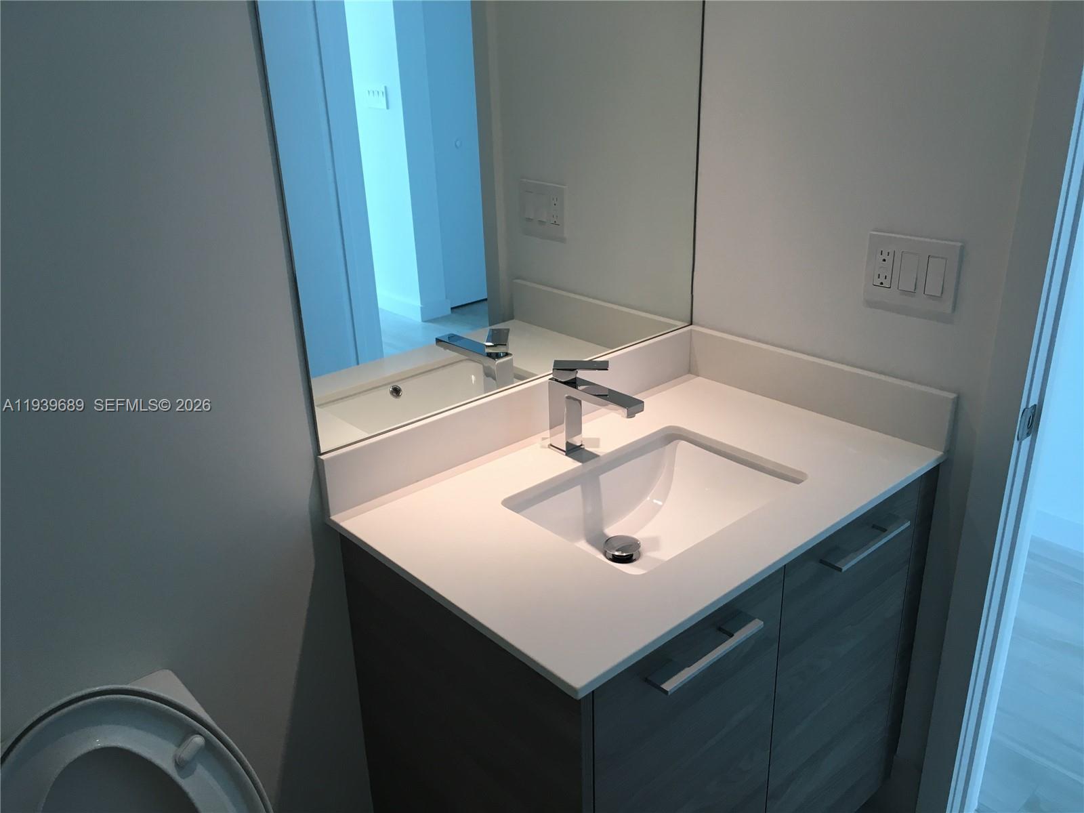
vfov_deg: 48.2
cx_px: 542
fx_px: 908
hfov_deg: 61.7
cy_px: 406
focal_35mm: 29
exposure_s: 1/30
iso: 32
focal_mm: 4.15
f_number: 2.2
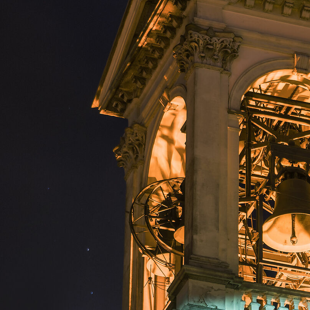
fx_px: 2685
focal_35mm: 265
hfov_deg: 6.6
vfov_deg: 6.6
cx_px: 282
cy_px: 156
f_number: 10
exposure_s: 25
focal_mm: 70
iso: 100
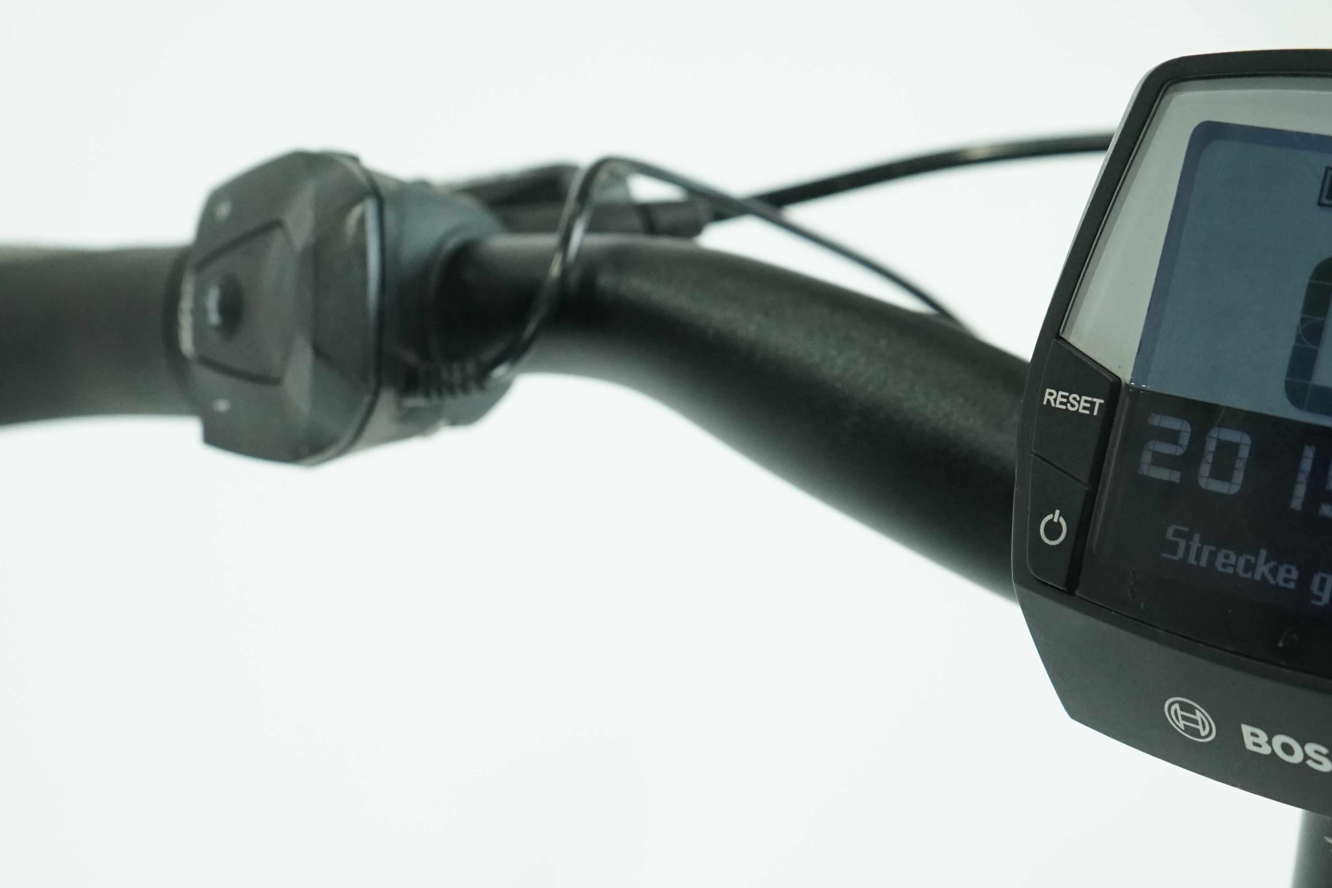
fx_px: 2257
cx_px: 652
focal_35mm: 61
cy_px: 678
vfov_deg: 22.0
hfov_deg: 32.9
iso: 2500
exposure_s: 1/200
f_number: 5.6
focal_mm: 37
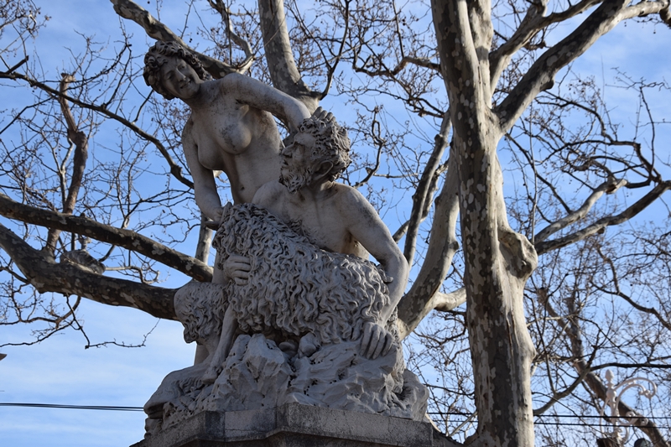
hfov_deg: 26.0
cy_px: 224
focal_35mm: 78
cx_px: 336
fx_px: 1453
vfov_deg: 17.5
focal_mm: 52
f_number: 10
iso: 200
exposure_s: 1/400
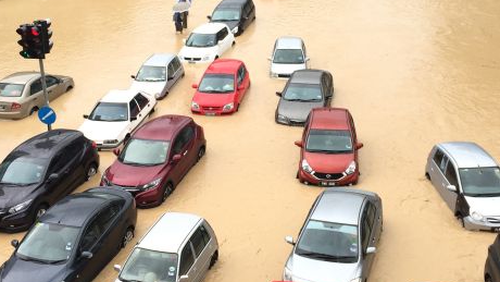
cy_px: 83
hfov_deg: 37.8
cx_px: 258
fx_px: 729
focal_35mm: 55
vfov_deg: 21.7
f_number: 2.2
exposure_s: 1/211
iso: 32
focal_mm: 4.15
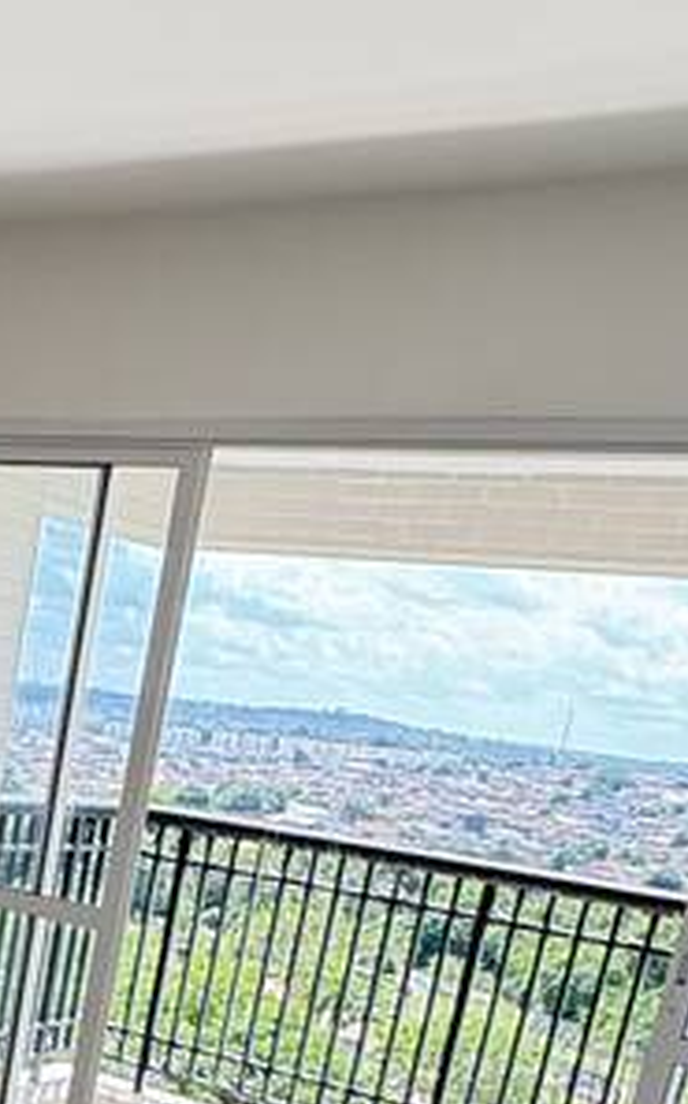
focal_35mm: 54
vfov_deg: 33.6
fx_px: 1624
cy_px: 1156
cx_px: -208
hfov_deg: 21.6
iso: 64
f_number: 2.2
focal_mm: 2.22
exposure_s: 1/171
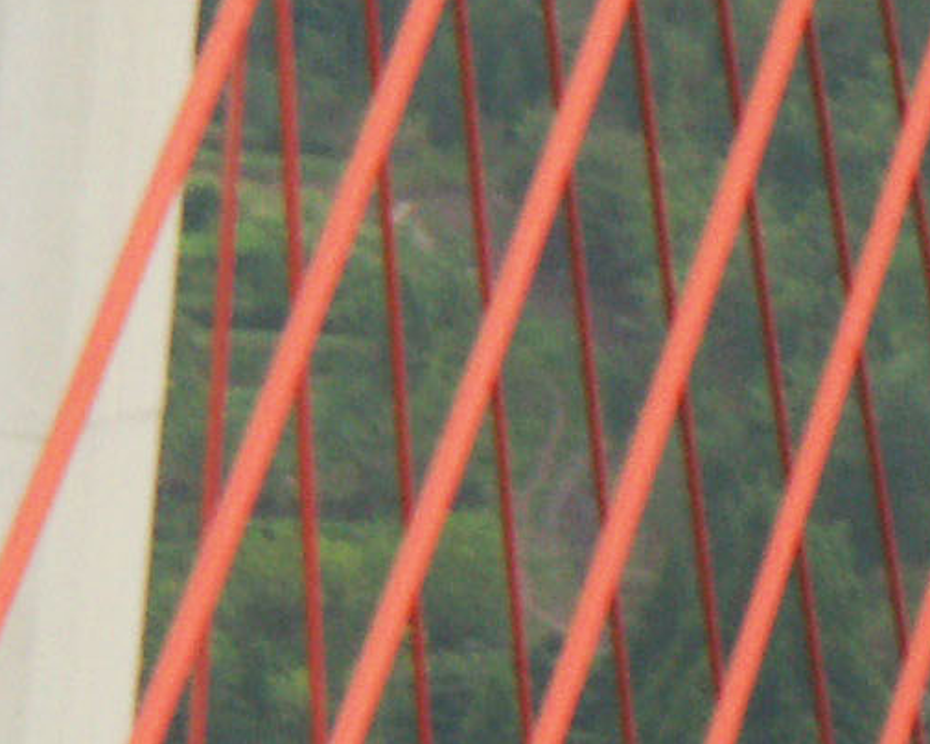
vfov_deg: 1.7
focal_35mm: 915
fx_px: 25185
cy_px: 1598
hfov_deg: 2.1
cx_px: 2339
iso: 64
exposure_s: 1/400
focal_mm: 37.14
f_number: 6.3
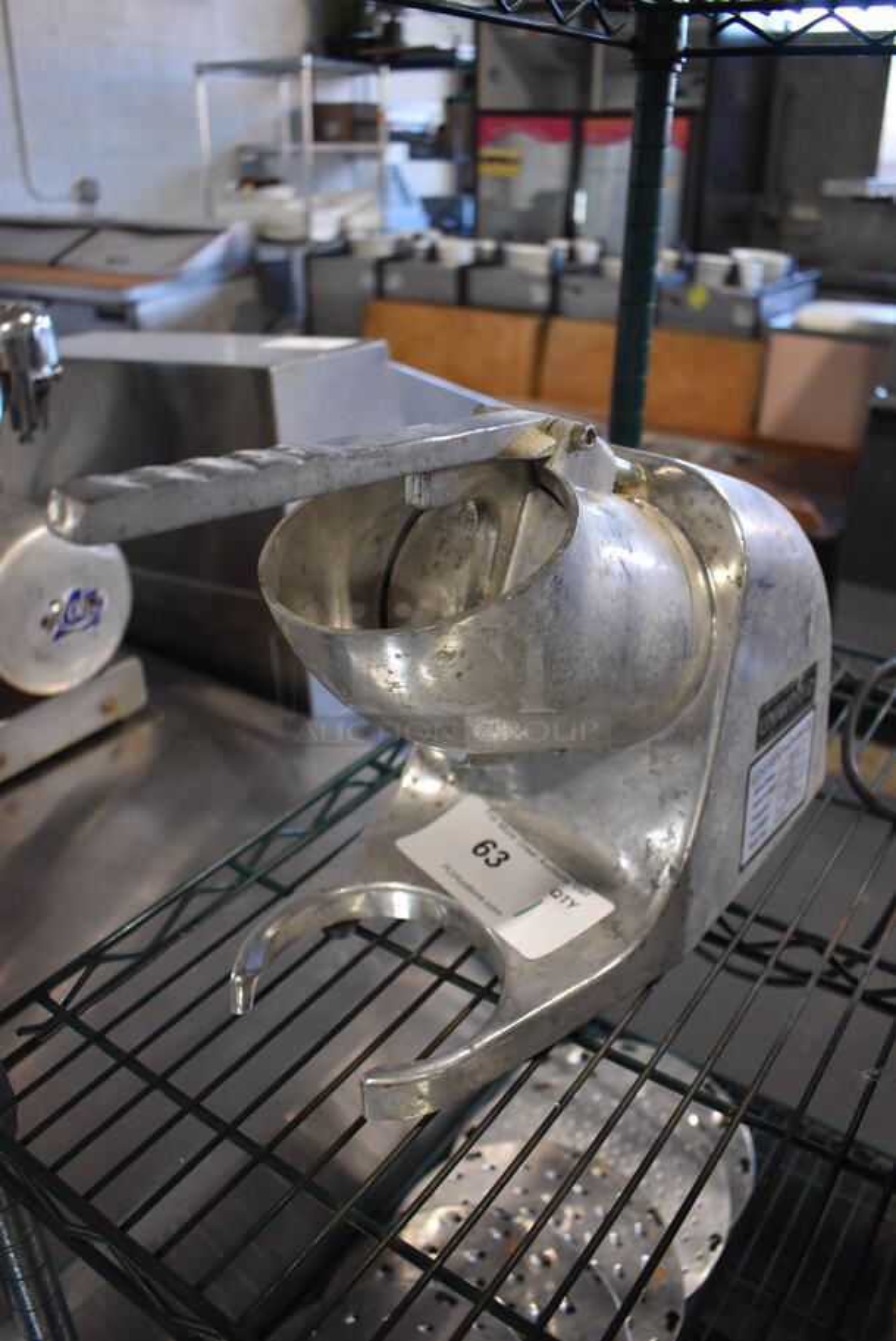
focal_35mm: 27
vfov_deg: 67.3
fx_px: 1006
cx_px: 448
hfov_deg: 48.0
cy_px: 670
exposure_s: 1/125
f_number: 3.5
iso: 1400
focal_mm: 18
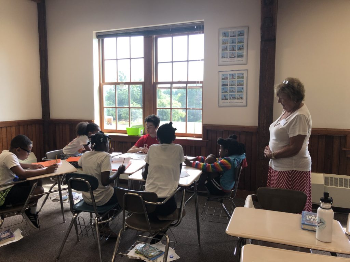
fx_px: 283
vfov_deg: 49.7
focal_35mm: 28
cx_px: 175
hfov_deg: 63.4
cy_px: 131
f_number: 1.8
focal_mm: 3.99
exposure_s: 1/105
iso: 32
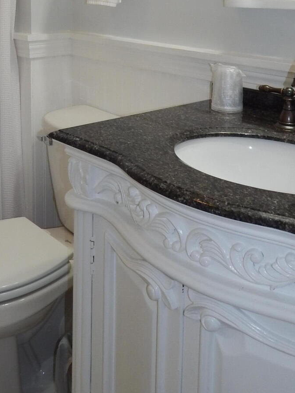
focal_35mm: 51
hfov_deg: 28.2
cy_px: 20
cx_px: 80
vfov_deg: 34.8
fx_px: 580
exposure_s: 1/50
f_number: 3
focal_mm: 4
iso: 125
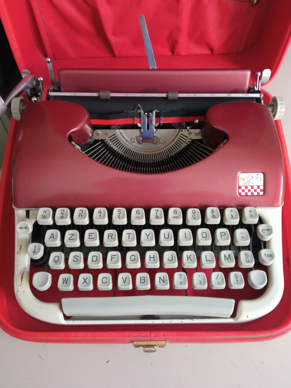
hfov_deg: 51.4
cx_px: 146
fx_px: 303
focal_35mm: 27
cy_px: 194
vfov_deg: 65.3
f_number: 2.2
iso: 855
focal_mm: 3.79
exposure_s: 1/20
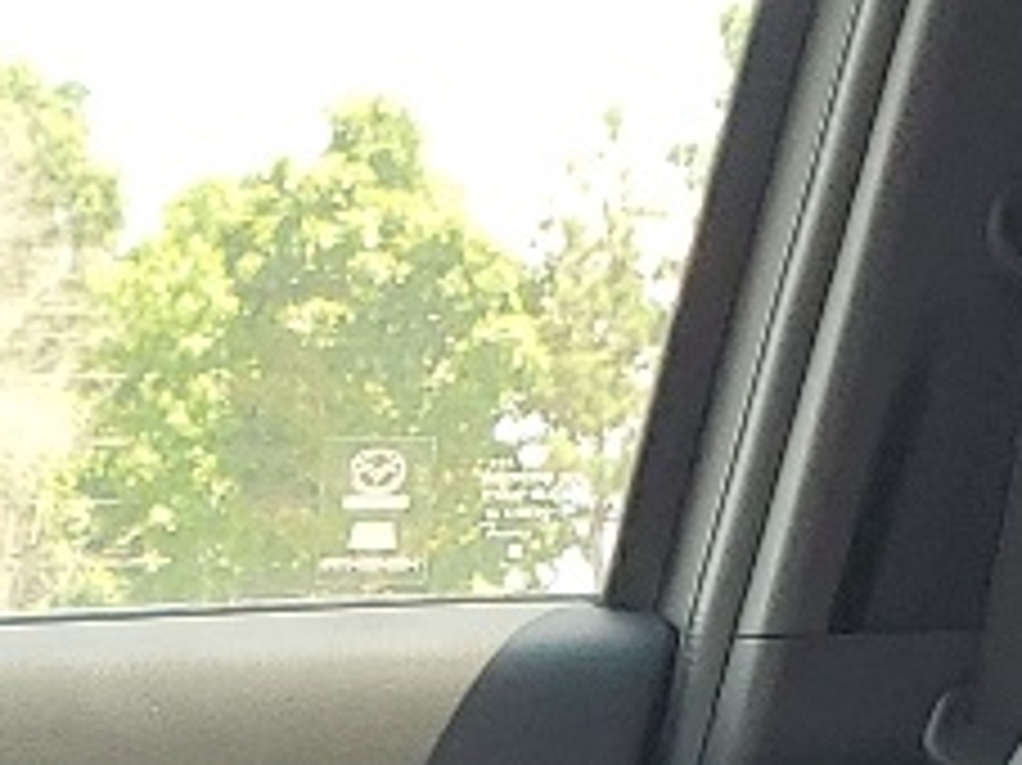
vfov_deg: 7.1
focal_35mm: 183
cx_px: -473
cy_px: 2380
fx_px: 5400
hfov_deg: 10.5
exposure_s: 1/263
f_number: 1.5
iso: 50
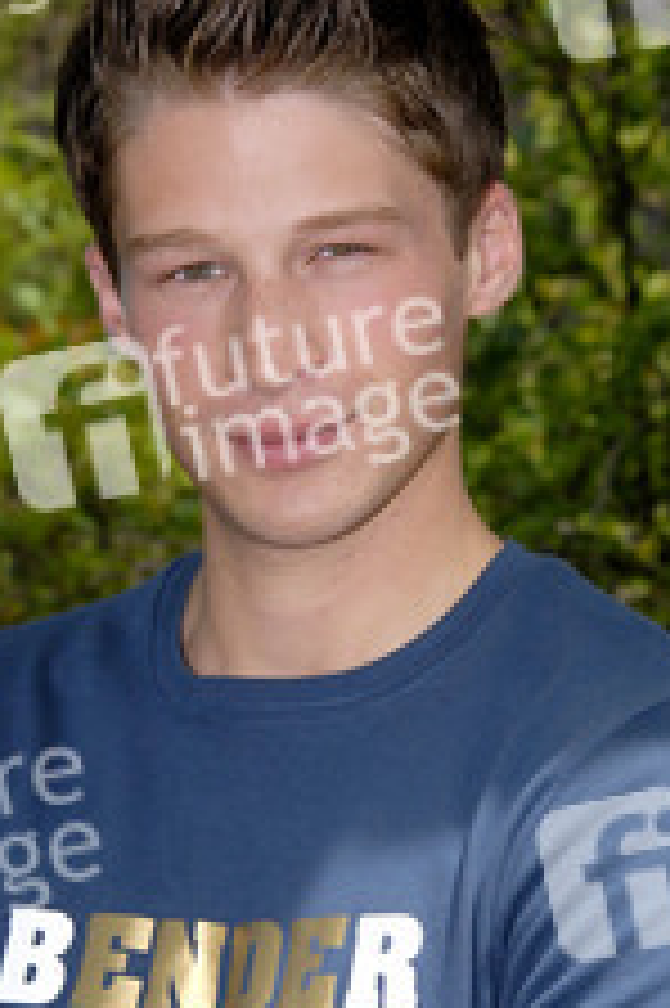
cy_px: 630
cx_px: 364
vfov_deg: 8.9
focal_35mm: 231
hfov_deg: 5.9
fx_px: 6458
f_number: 10
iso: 400
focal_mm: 86
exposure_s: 1/500
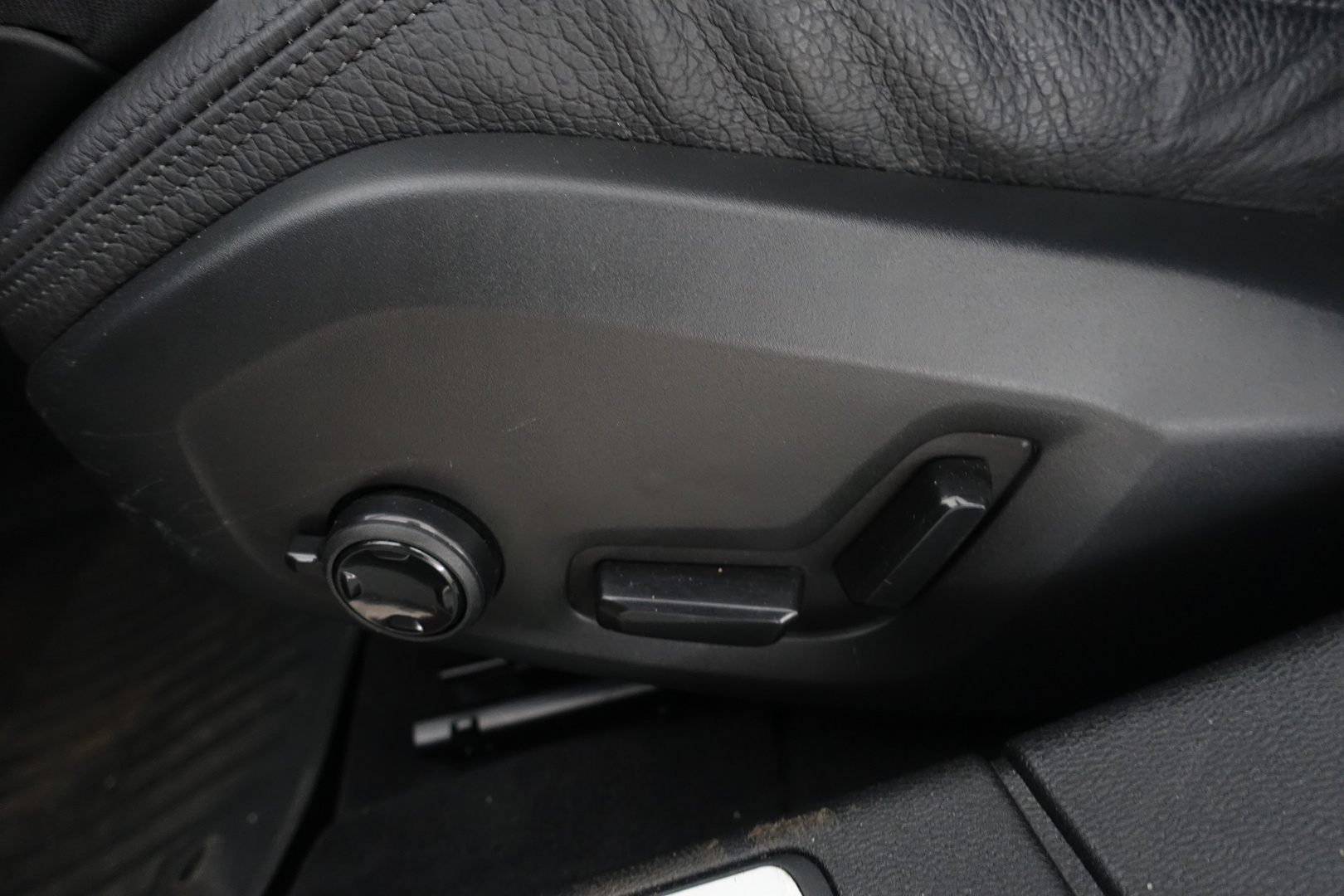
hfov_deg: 73.7
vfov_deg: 53.1
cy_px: 448
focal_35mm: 24
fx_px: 896
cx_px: 672
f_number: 2.5
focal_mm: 8.8
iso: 1000
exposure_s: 1/25
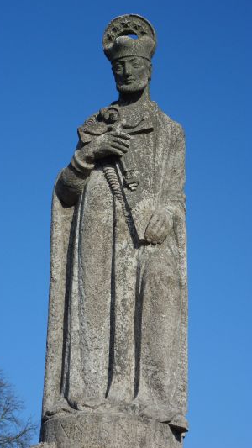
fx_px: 1069
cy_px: 224
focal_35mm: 90
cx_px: 136
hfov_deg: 13.4
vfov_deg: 23.7
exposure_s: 1/500
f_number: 5.3
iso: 80
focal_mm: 14
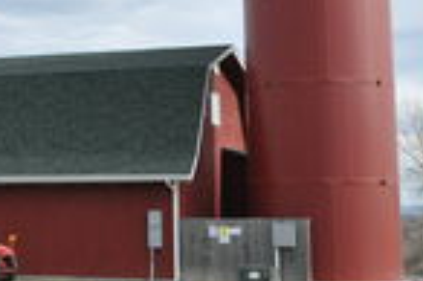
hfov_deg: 17.8
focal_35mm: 111
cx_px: -36
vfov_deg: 12.2
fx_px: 1303
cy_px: 6
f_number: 6.3
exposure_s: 1/4000
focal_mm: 24
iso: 1600
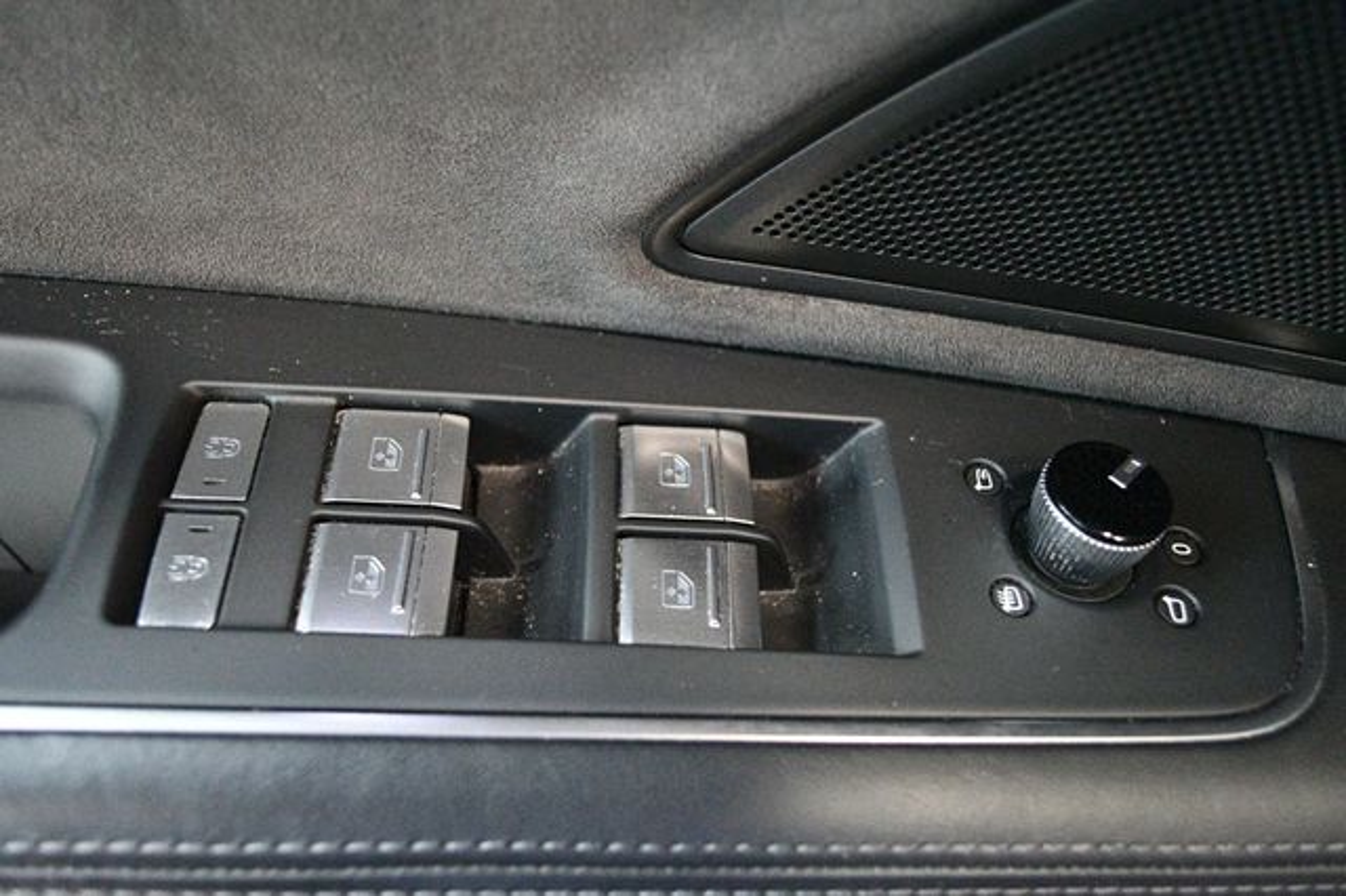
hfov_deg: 57.2
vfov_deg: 39.9
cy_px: 448
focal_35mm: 33
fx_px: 1233
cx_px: 673
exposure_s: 1/60
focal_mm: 22
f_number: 4
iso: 10000
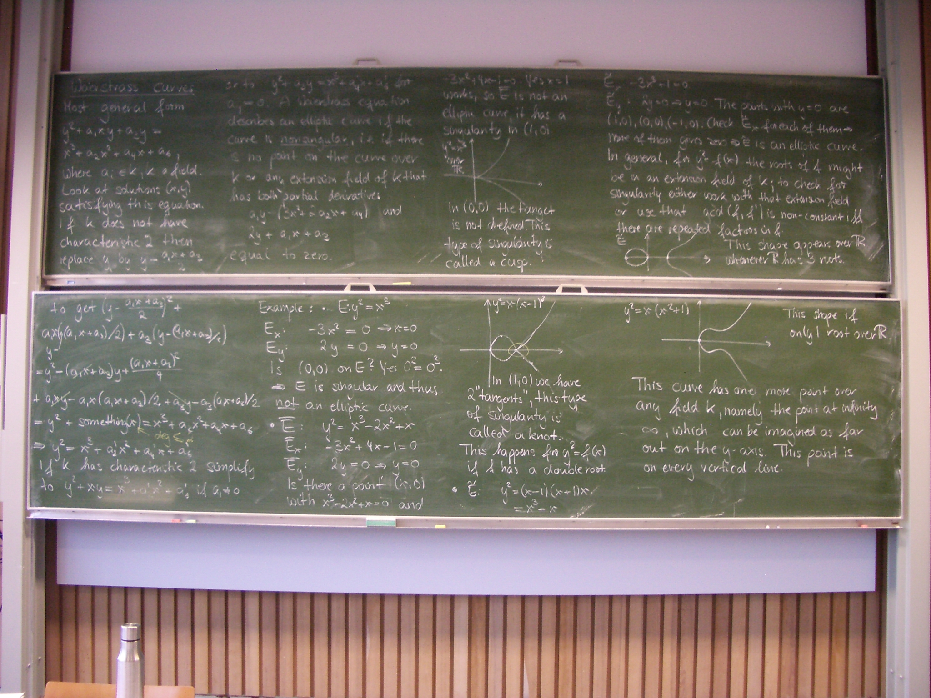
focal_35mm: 35
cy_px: 349
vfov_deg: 40.7
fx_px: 941
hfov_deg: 52.6
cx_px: 466
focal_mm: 5.8
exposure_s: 1/15
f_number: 2.6
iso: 200
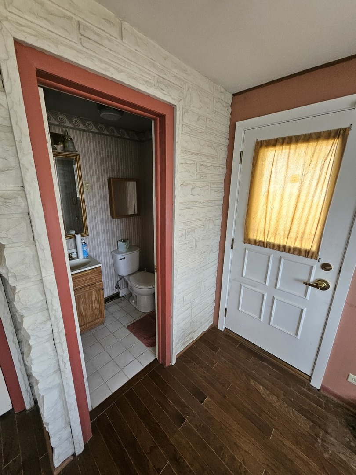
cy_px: 238
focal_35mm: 13
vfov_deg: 106.2
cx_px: 178
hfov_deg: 89.9
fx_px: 178
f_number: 2.2
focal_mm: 1.74
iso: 250
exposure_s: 1/77.4
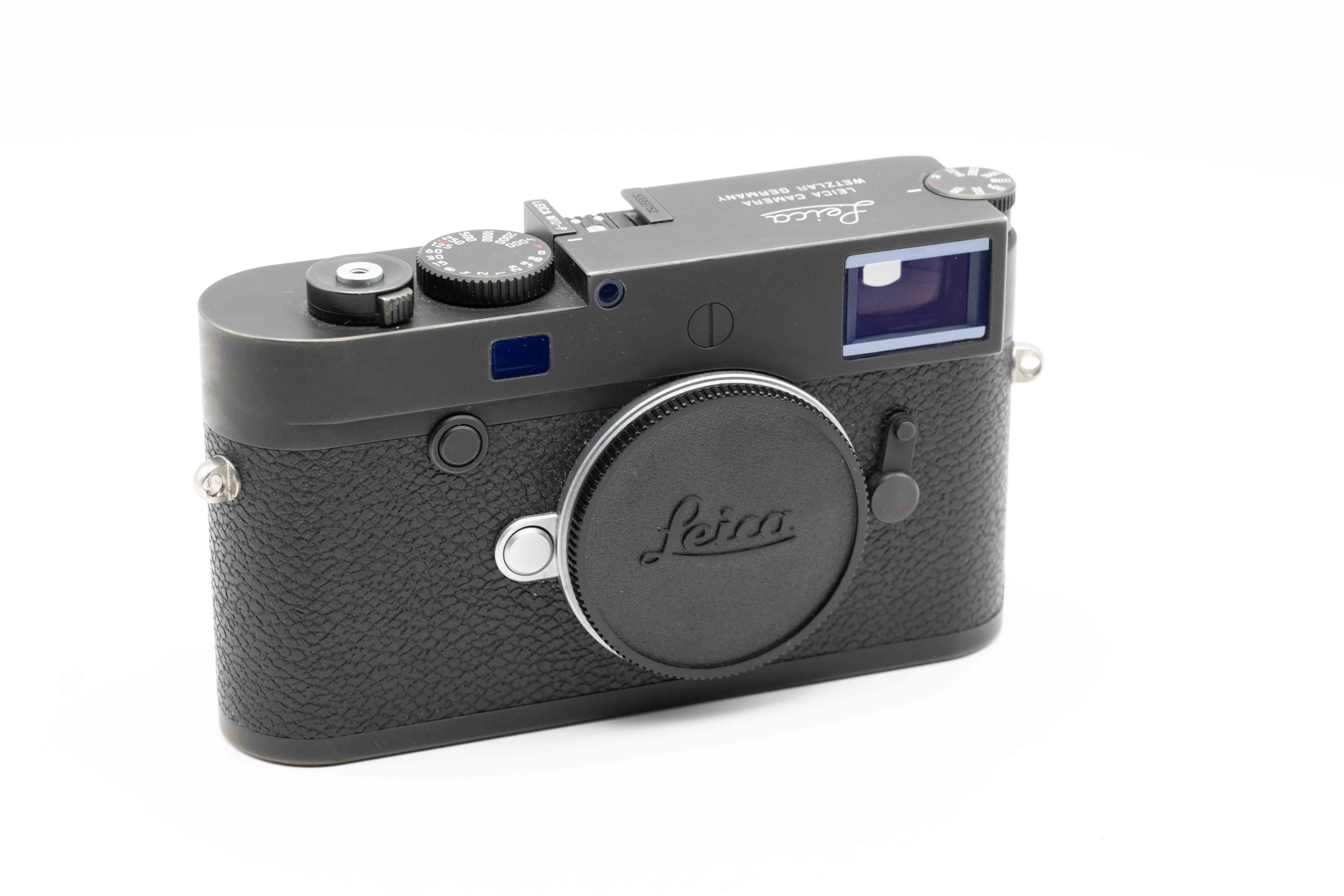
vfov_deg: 15.2
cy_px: 448
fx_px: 3360
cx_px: 672
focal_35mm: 90
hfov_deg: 22.6
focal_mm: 90
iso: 3200
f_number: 11
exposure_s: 1/125
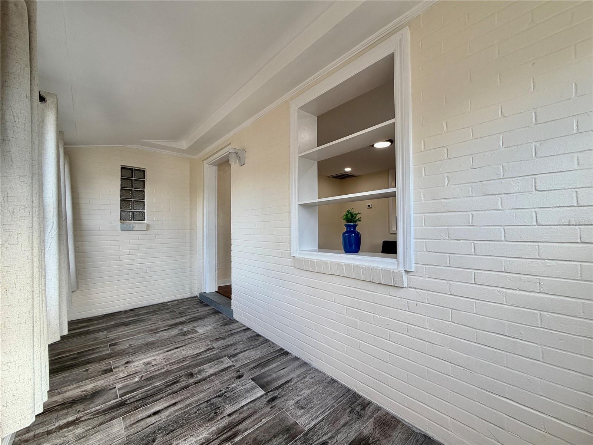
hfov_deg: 102.1
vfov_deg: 85.7
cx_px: 296
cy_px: 222
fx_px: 240
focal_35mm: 14
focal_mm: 2.22
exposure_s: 1/121
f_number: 2.2
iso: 50
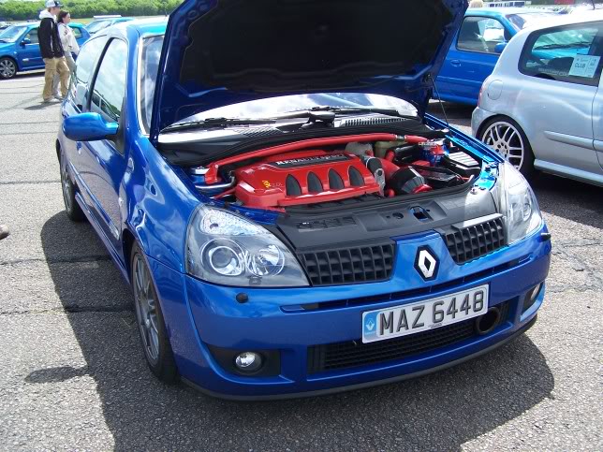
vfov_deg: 37.7
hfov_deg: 49.0
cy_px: 226
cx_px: 302
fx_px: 662
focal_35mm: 38
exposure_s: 1/500
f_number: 2.8
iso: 80
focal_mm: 6.3
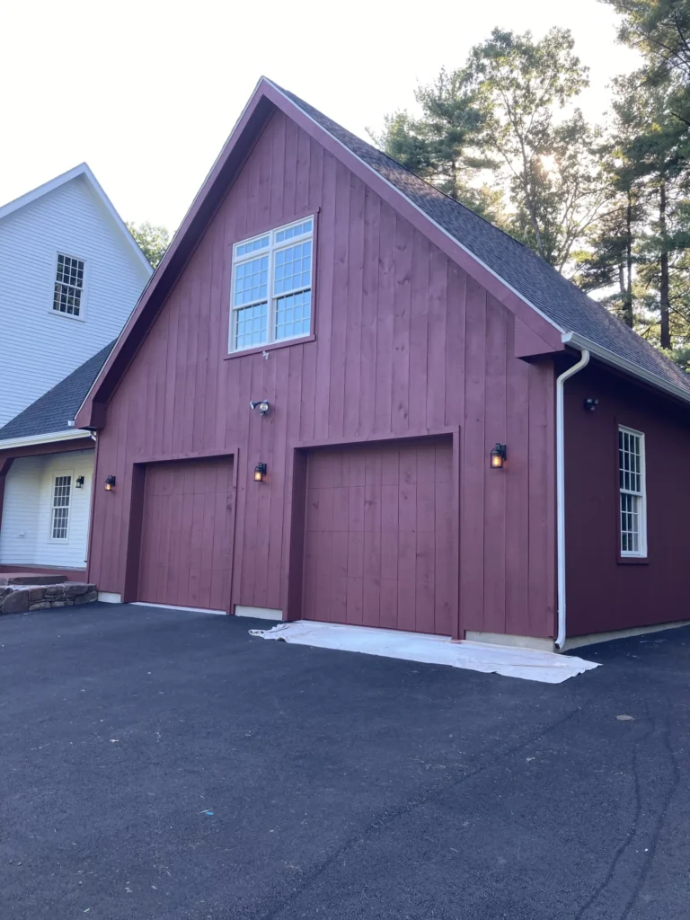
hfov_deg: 49.7
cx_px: 345
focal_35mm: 28
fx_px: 744
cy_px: 460
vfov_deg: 63.4
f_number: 1.8
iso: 20
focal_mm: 4
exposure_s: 1/120
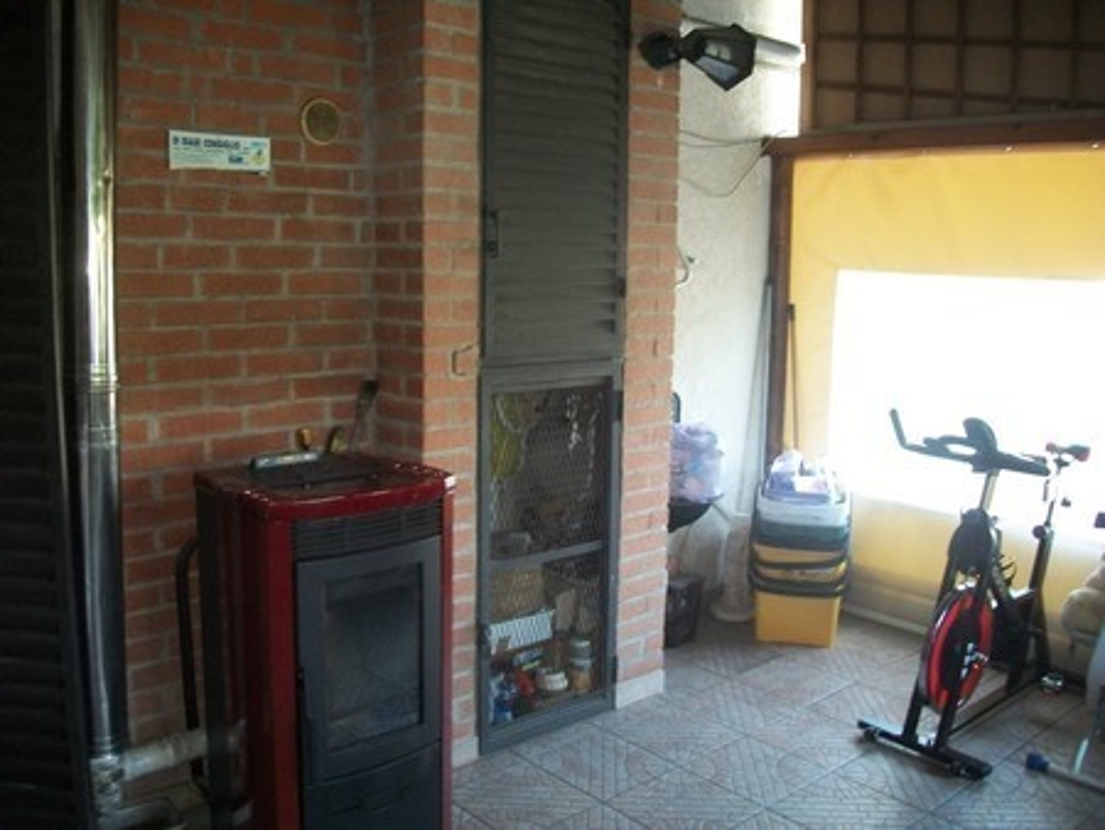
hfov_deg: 56.8
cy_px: 415
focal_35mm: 32
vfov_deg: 44.2
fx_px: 1022
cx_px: 552
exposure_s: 1/40
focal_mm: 5.7
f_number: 2.9
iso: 240
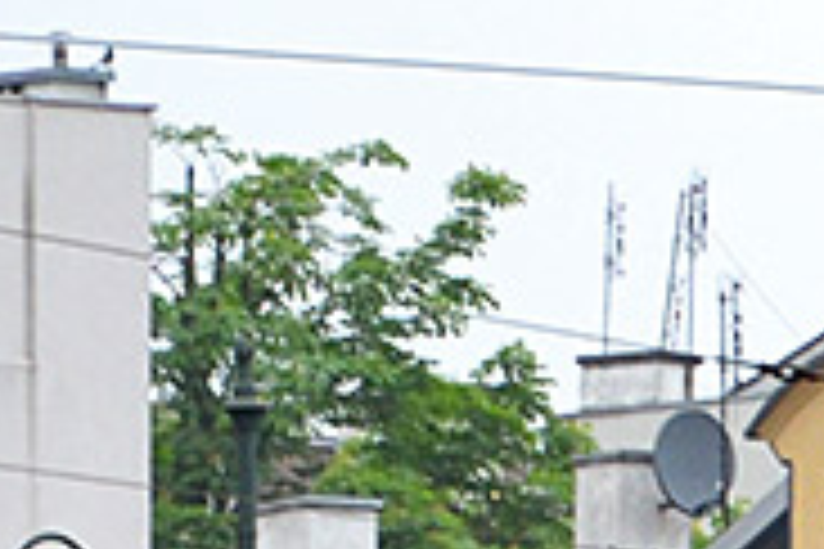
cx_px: 2400
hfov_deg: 2.9
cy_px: 1246
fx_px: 15769
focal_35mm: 689
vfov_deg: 2.0
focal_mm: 70
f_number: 5.3
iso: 800
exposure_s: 1/250
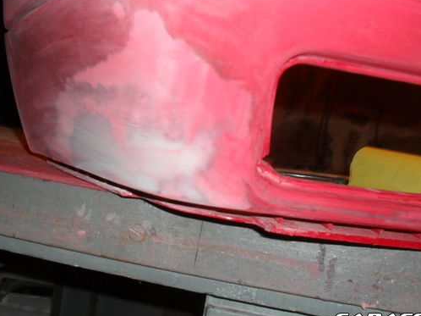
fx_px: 547
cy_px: 123
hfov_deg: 42.1
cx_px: 209
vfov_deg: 32.0
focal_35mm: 45
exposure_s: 1/45
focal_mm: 6.3
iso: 200
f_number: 3.2
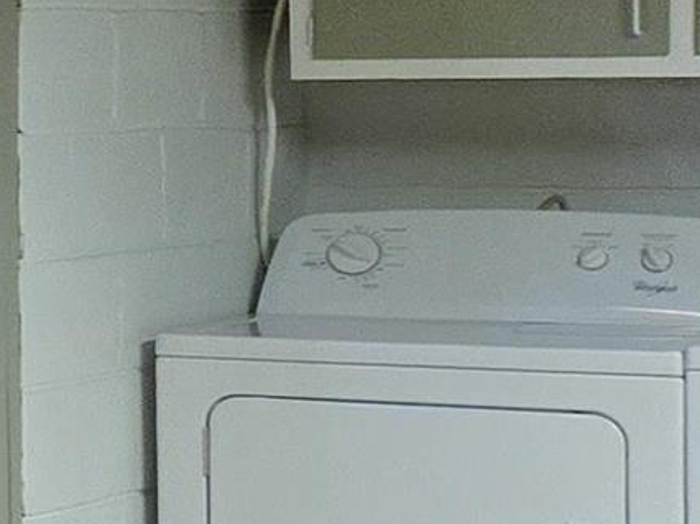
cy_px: 141
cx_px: -1752
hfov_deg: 8.6
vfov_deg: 8.9
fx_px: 3355
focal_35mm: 166
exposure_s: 1/120
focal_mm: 5.4
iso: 640
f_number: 1.8
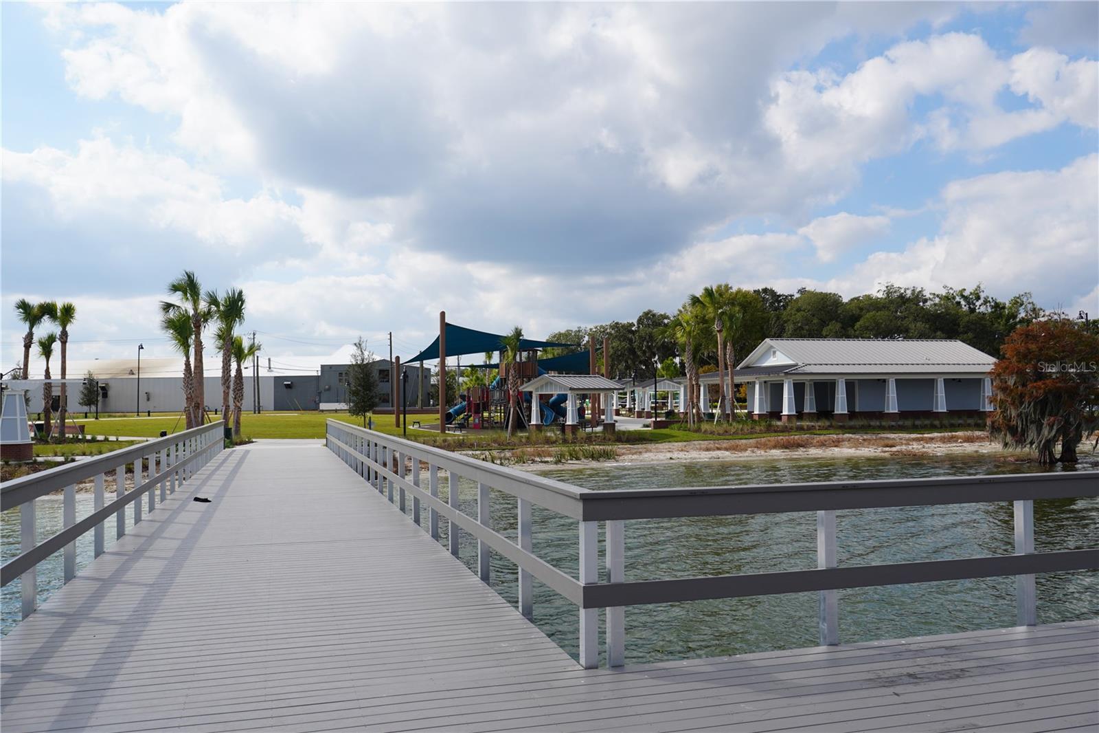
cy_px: 366
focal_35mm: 29
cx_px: 550
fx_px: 893
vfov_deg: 44.6
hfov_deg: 63.2
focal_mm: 19.5
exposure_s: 1/800
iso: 100
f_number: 5
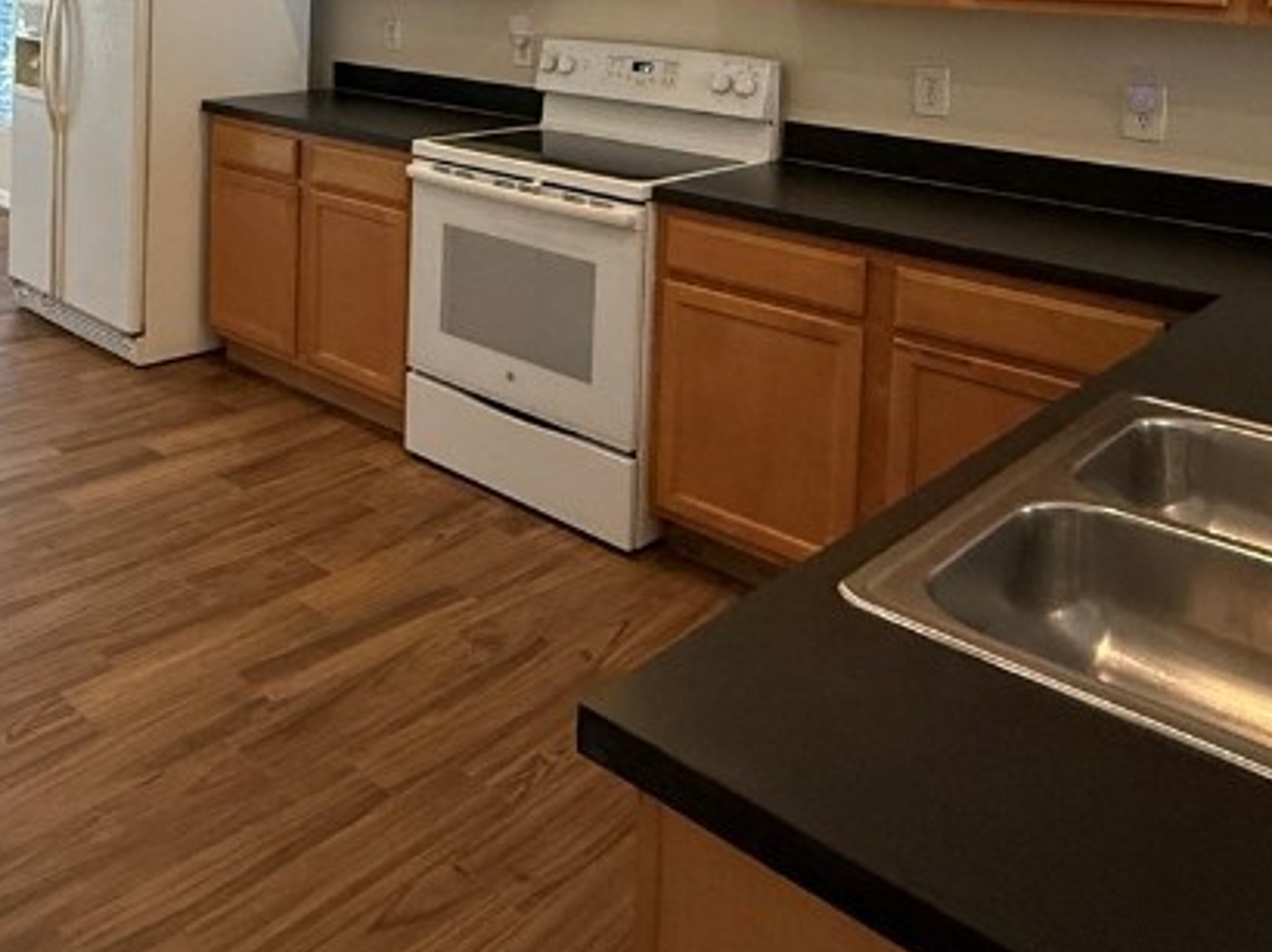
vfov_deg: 36.1
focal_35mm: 35
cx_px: 285
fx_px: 1285
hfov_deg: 50.0
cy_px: -25
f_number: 2.2
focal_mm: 2.22
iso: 320
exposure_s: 1/120
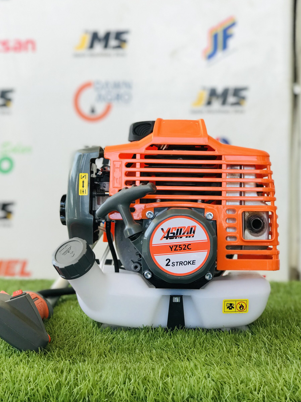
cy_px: 192
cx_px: 142
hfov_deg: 24.0
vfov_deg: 31.7
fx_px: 707
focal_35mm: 61
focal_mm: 6.6
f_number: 2.8
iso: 32
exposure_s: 1/50
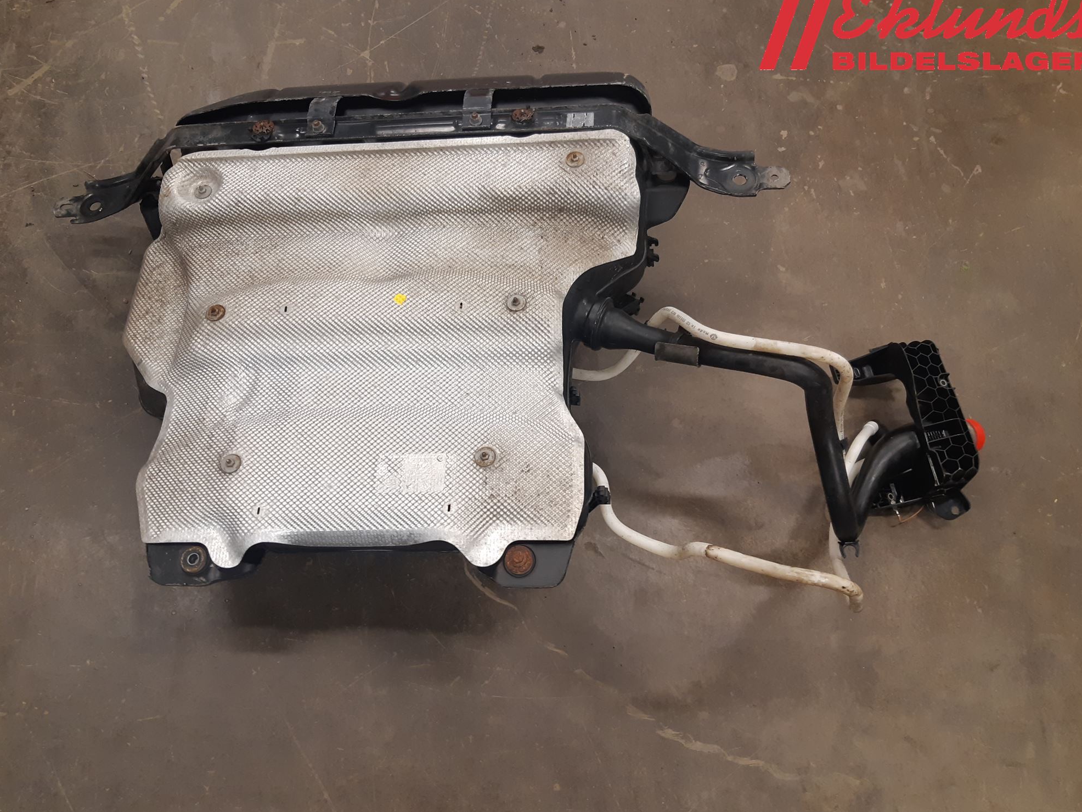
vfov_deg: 51.4
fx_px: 844
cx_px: 534
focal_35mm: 27
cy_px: 399
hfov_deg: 65.3
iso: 100
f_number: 1.7
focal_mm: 3.93
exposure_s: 1/50
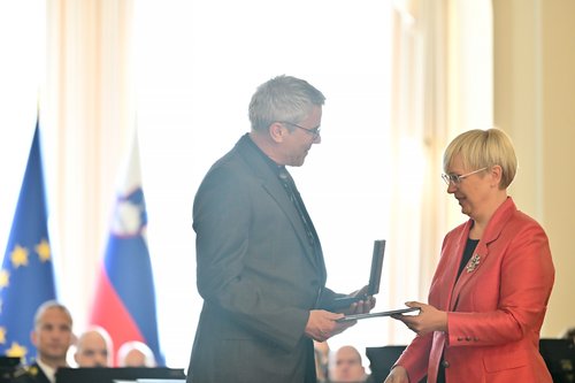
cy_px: 192
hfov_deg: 10.3
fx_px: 3193
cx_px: 288
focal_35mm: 200
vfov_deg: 6.9
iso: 2500
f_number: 2.8
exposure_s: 1/500
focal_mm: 200
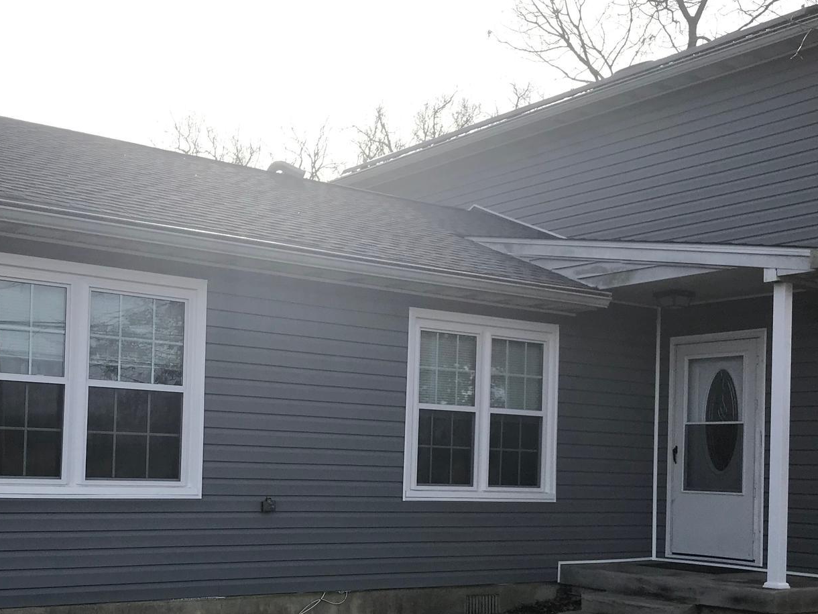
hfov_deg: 40.2
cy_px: 448
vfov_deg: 30.4
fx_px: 1111
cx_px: 314
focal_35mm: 47
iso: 20
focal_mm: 3.99
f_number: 1.8
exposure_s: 1/2083
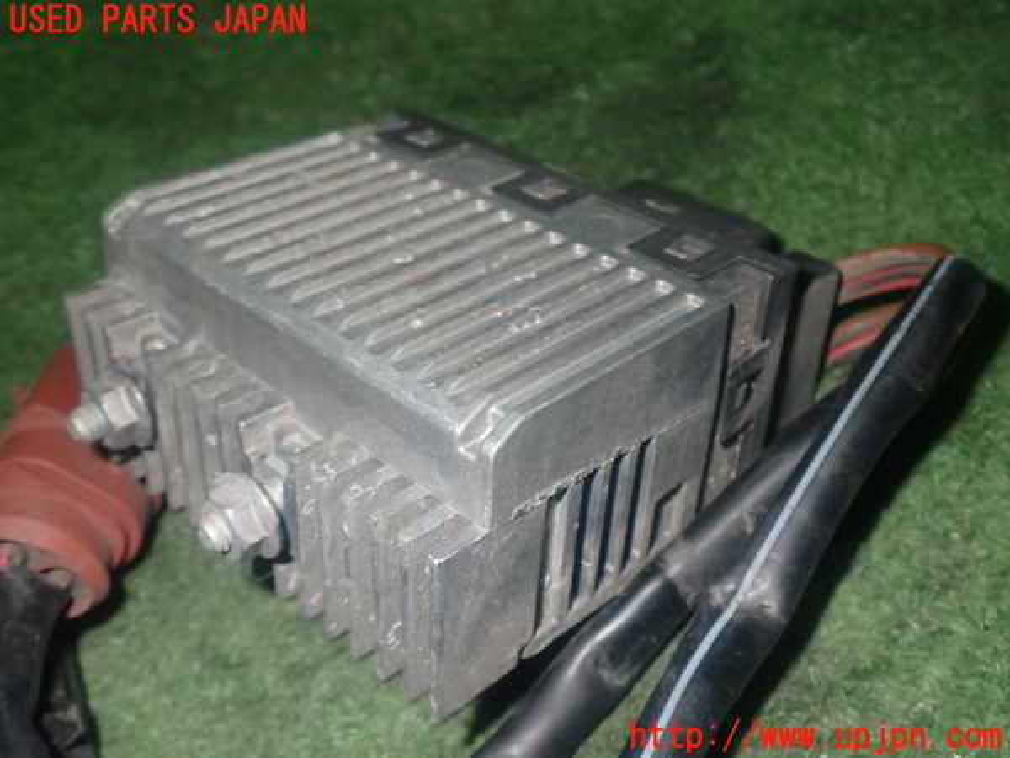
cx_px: 505
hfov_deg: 45.8
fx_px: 1196
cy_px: 379
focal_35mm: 41
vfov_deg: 35.1
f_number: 8
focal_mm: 7.31
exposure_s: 1/40
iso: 500
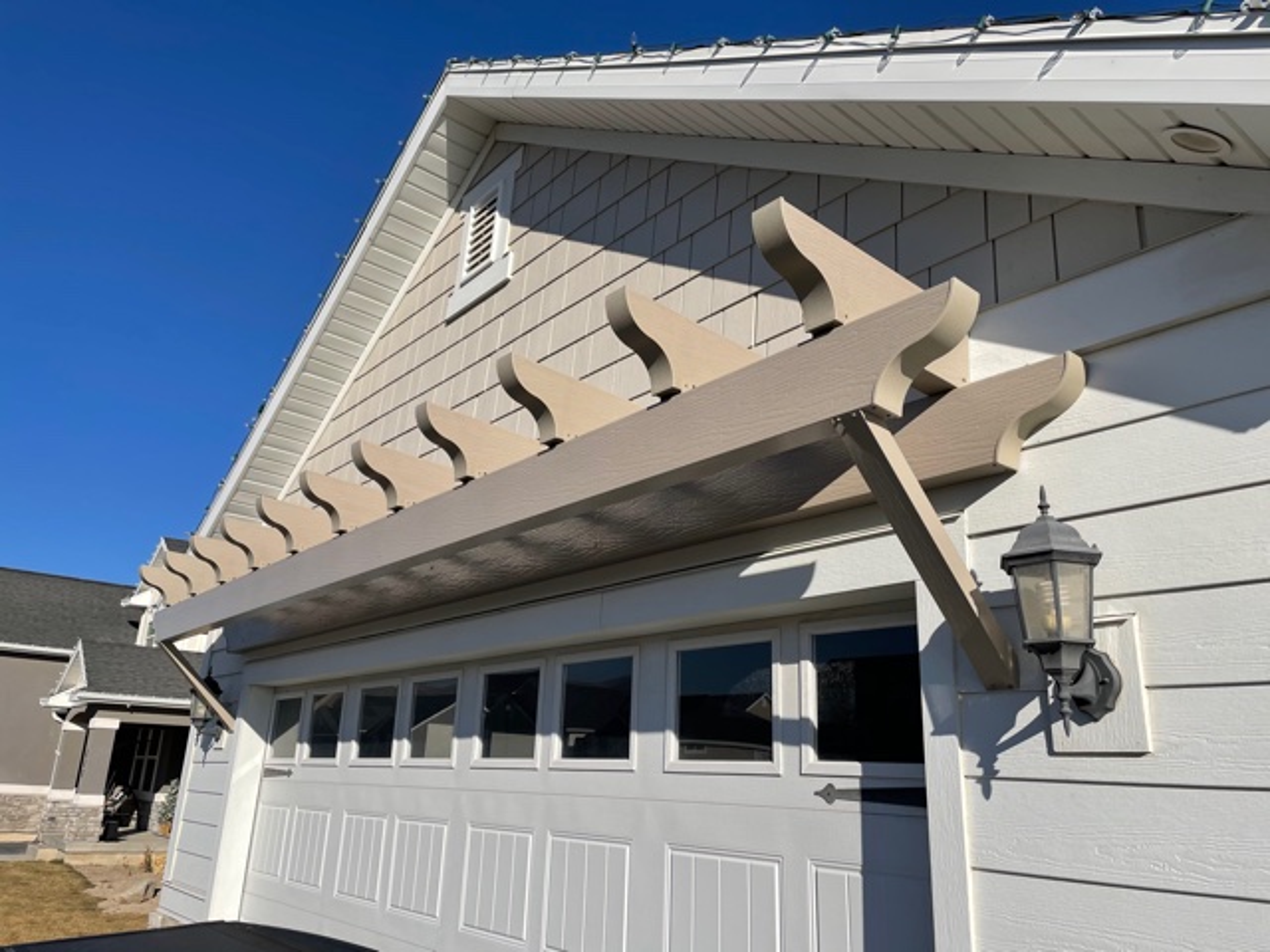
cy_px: 476
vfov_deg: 53.1
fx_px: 954
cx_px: 635
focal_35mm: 26
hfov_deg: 67.3
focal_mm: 4.2
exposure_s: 1/5291
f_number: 1.6
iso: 32
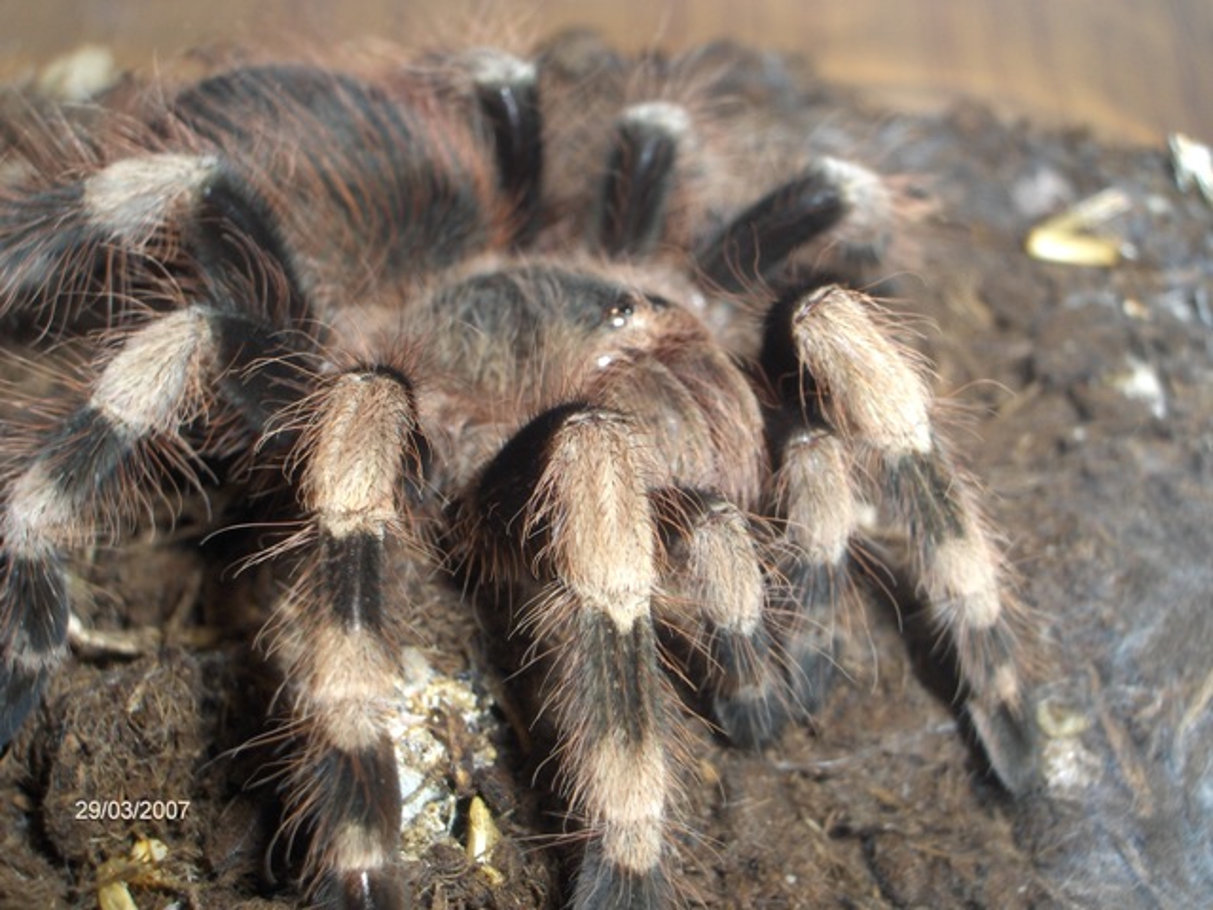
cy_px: 455
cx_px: 606
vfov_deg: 23.7
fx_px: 2173
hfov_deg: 31.2
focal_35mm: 62
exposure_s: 1/90
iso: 100
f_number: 5.6
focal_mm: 10.19
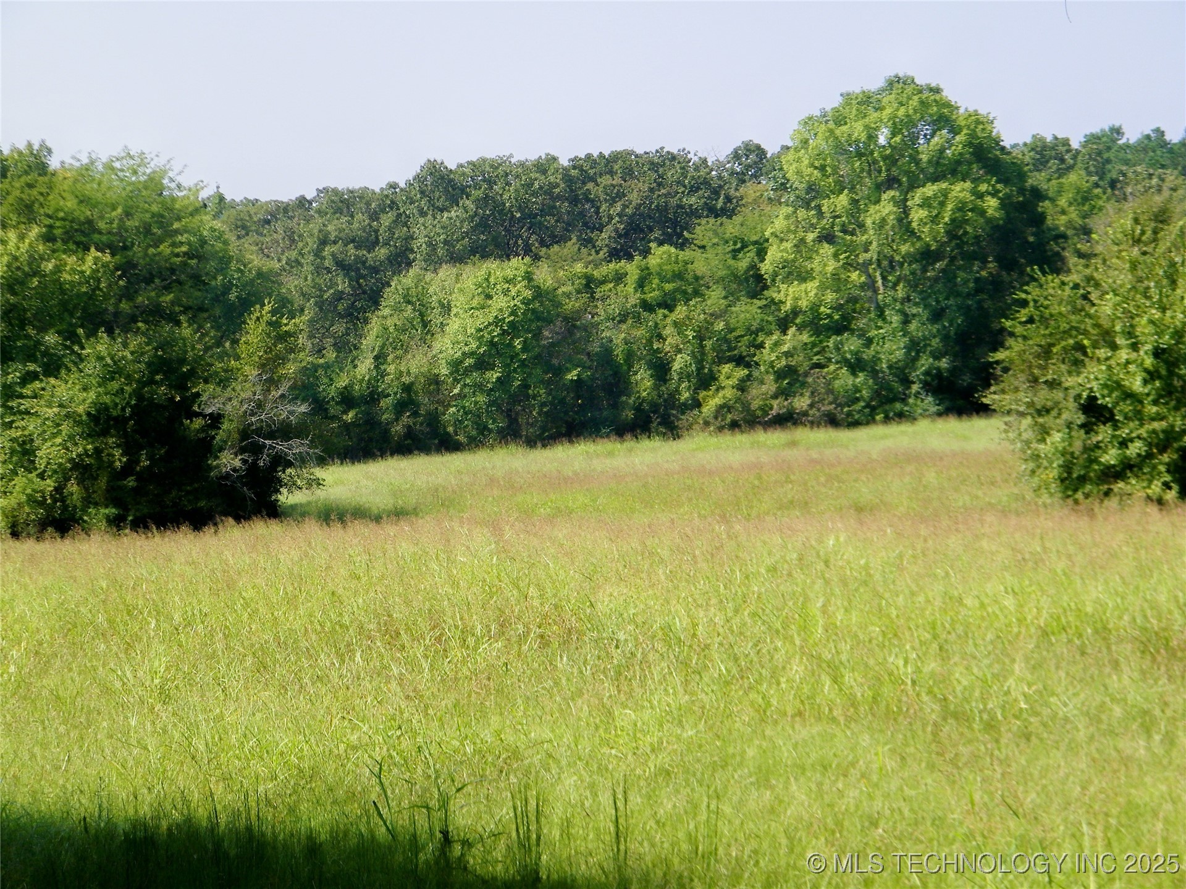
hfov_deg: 18.5
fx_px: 3632
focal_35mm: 106
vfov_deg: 14.0
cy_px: 444
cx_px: 593
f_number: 4.7
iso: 80
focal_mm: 19
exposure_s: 1/400
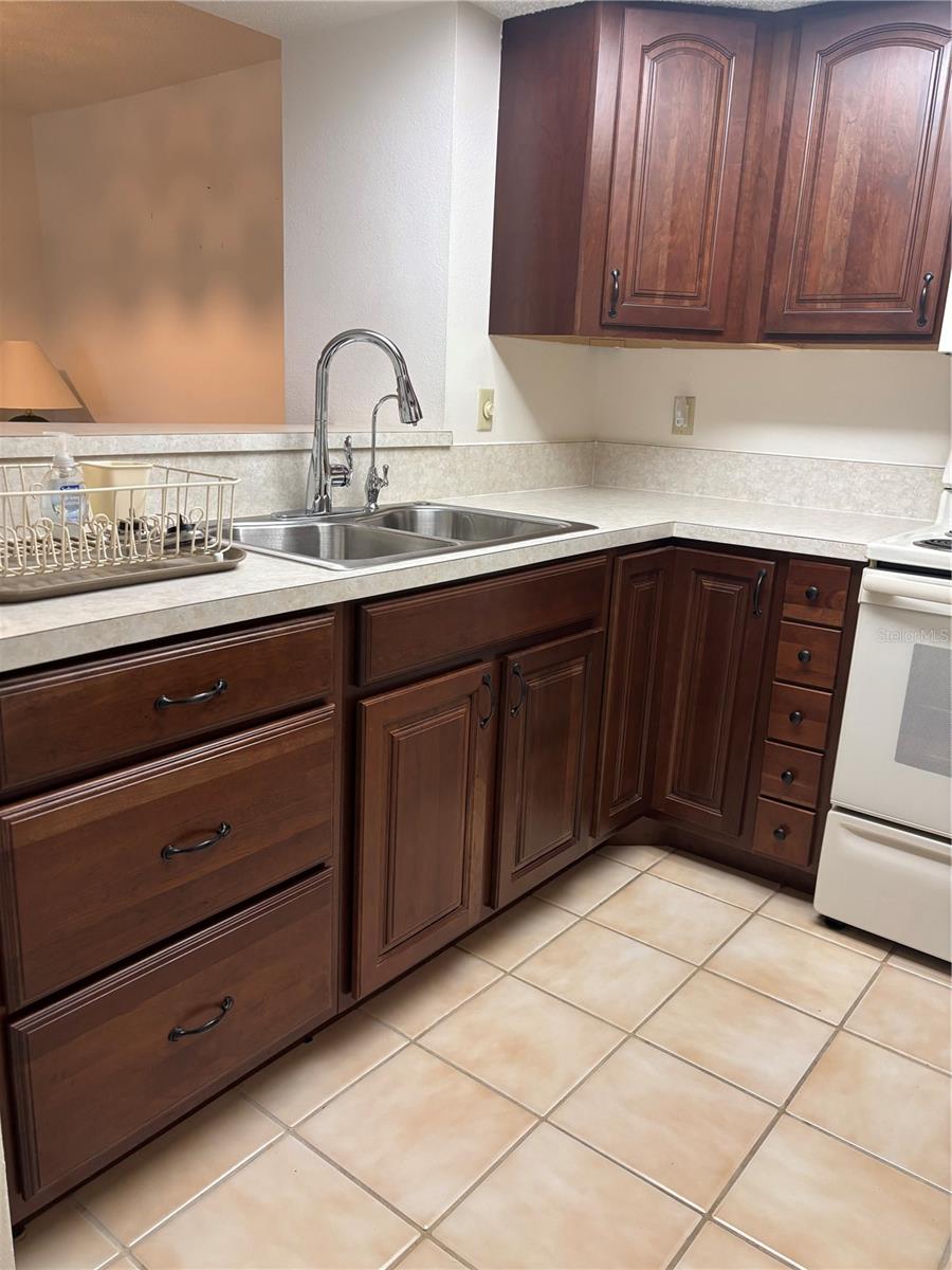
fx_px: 953
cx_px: 476
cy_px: 635
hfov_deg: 53.1
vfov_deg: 67.3
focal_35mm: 26
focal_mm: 5.96
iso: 160
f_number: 1.6
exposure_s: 1/60
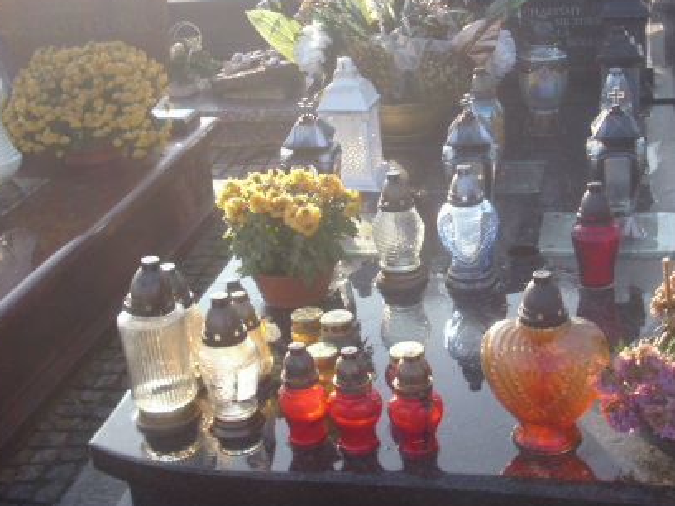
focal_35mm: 58
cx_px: 452
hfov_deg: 32.9
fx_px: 1131
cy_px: 134
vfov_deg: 25.0
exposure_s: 1/91
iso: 50
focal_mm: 6.2
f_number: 2.8
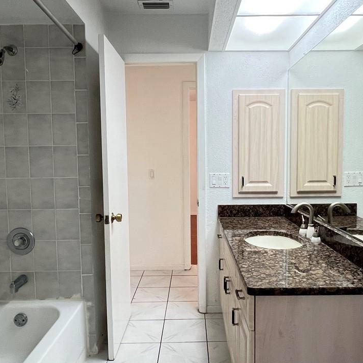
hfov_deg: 60.9
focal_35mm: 26
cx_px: 196
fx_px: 308
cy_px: 176
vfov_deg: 60.9
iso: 250
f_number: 1.8
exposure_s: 1/60
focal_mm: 1.57
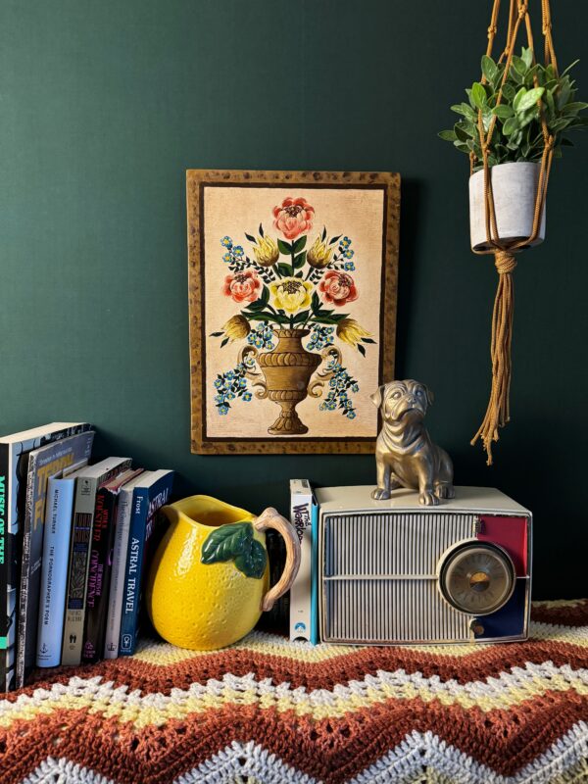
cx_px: 294
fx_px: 544
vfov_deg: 71.6
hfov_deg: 56.8
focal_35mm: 24
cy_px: 392
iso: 800
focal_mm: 6.86
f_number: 1.78
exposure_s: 1/60
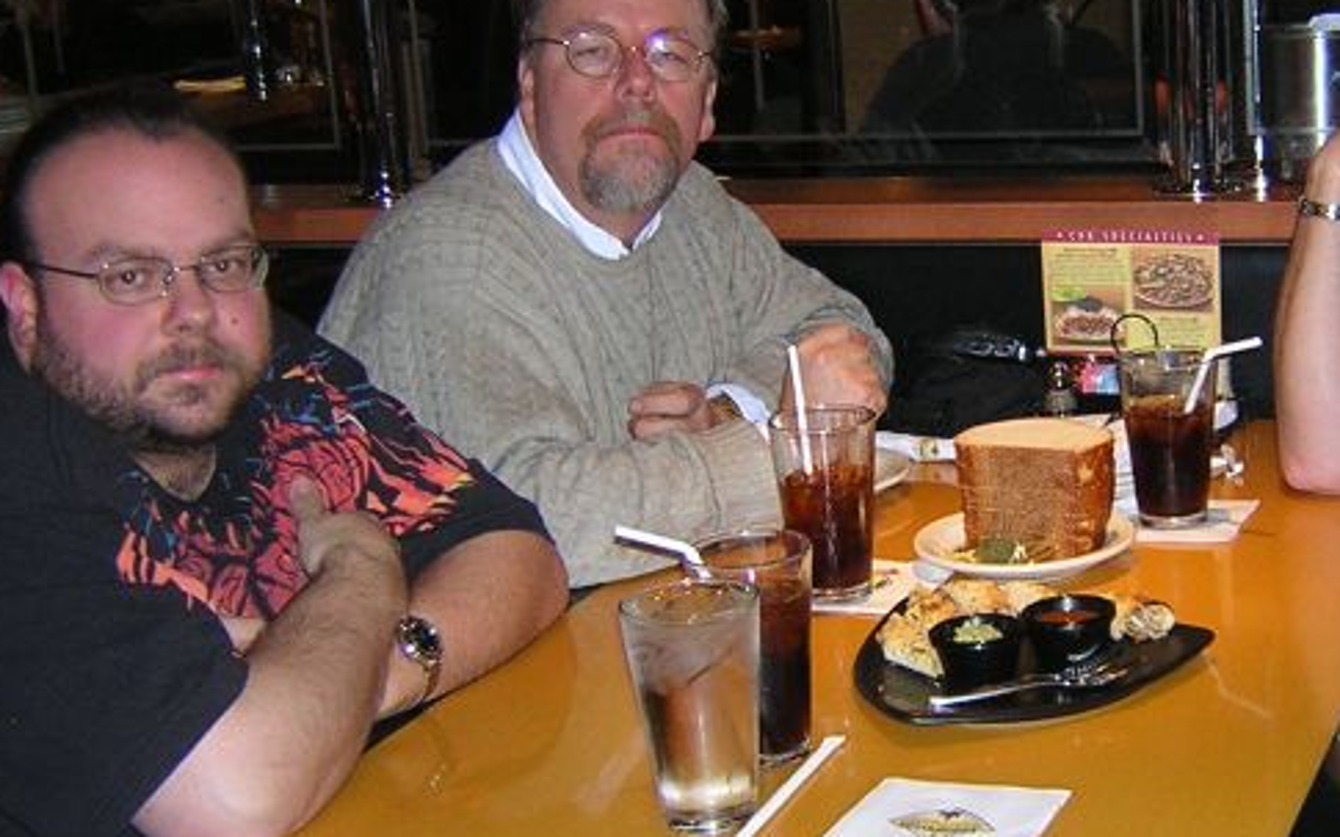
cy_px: 367
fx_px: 2300
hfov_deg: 31.9
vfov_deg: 20.6
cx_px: 997
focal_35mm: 63
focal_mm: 4.7
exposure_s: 1/60.1
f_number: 2.6
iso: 245
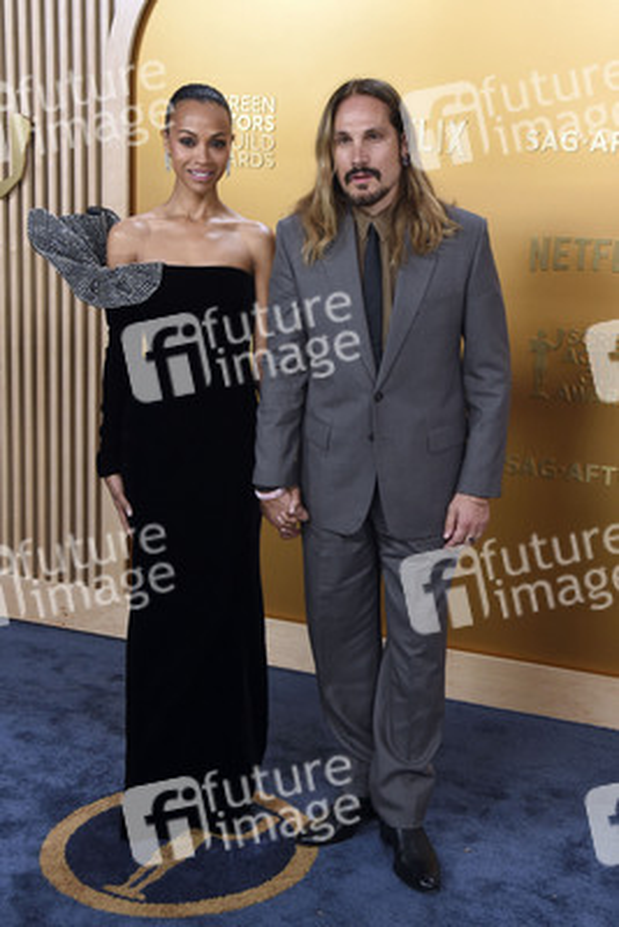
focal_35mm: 48
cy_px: 464
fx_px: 1237
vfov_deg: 41.1
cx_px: 310
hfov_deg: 28.1
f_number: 5
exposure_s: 1/250
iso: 2500
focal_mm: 48
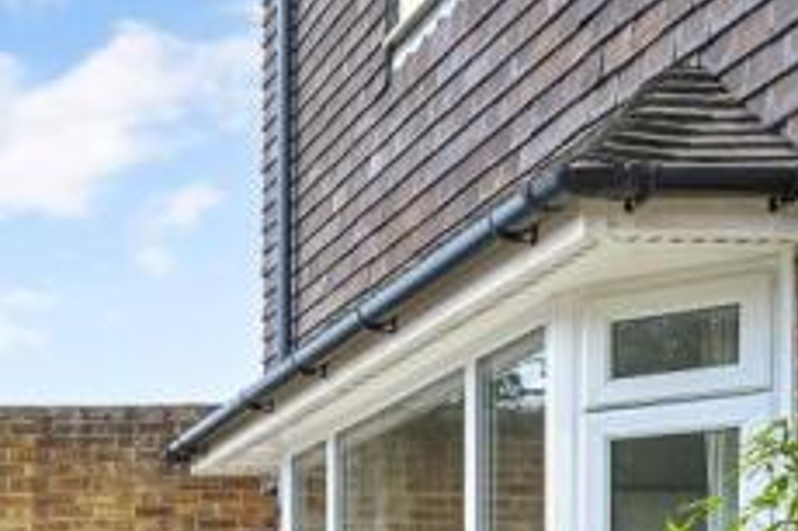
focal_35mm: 77
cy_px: 755
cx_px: -255
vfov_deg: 16.4
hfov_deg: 23.2
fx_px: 1706
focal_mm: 27
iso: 100
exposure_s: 1/160
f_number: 5.6
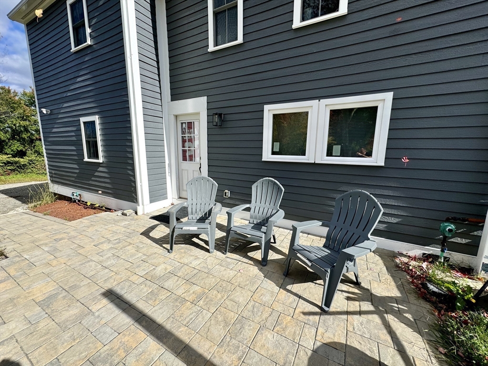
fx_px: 197
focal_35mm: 14
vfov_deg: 85.7
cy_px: 183
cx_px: 244
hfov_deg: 102.1
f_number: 2.2
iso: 50
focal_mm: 2.22
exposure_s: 1/1976
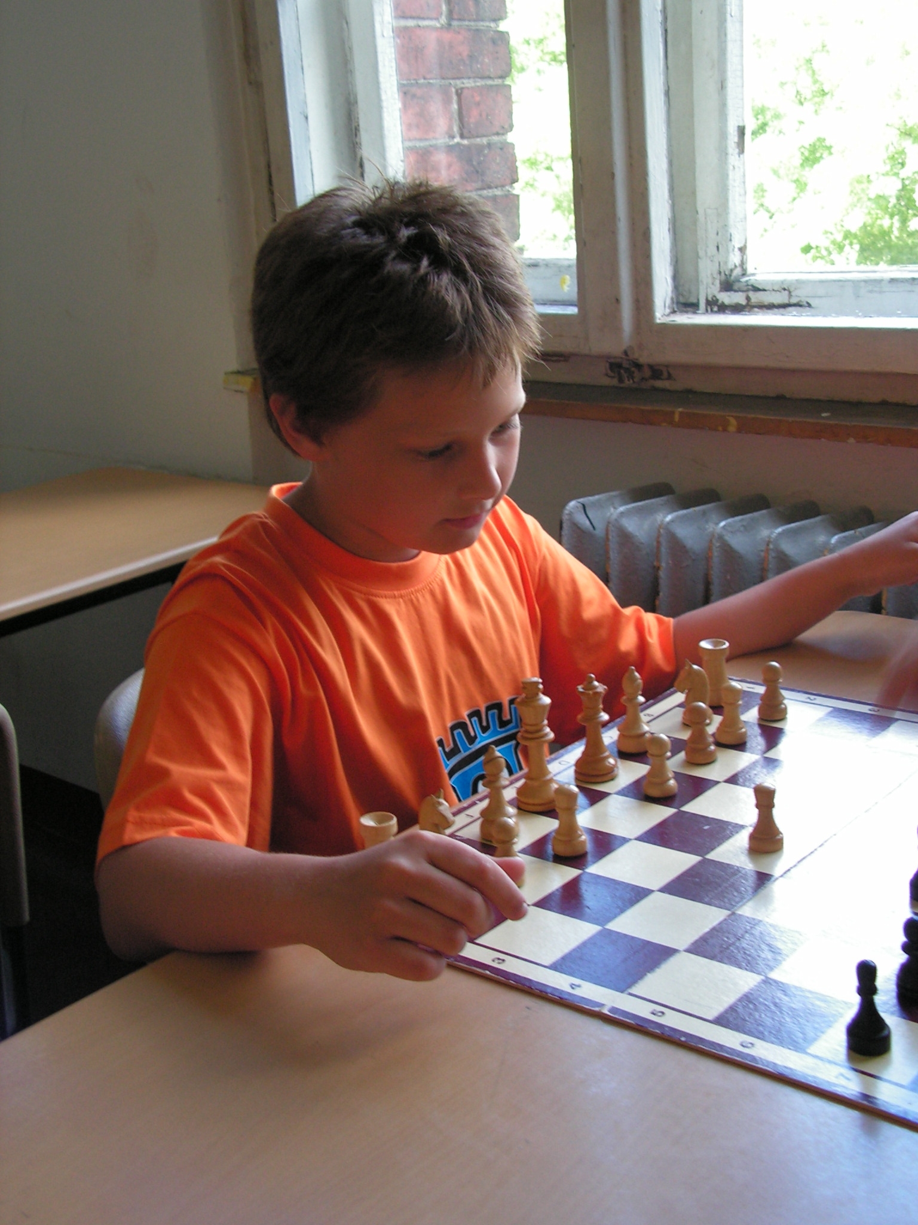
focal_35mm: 45
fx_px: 1591
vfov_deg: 42.1
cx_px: 459
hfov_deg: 32.2
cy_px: 612
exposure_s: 1/40
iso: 100
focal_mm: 7.6
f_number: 3.2
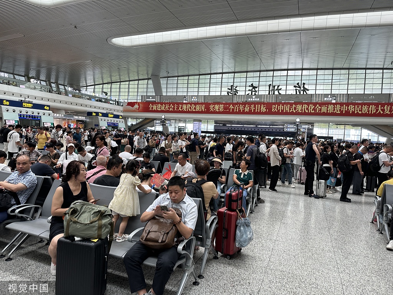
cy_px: 148
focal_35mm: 24
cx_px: 196
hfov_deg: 71.6
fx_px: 272
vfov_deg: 56.8
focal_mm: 6.86
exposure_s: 1/121
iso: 80
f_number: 1.78
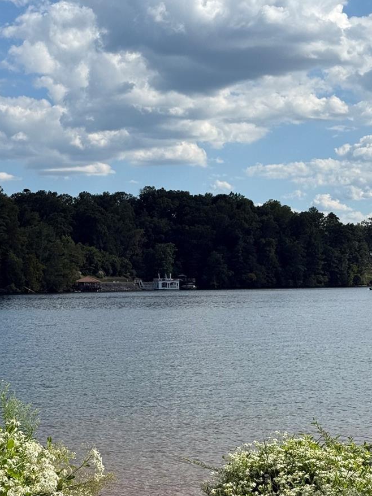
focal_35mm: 84
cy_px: 307
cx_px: 153
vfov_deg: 23.2
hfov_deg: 17.5
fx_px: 1204
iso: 64
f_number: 1.78
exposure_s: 1/7143
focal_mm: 6.76
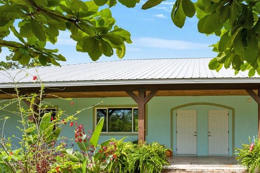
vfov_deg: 45.0
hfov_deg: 62.3
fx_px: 202
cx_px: 190
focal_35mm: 28
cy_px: 128
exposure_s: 1/640
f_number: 4.5
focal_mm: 16
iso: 100
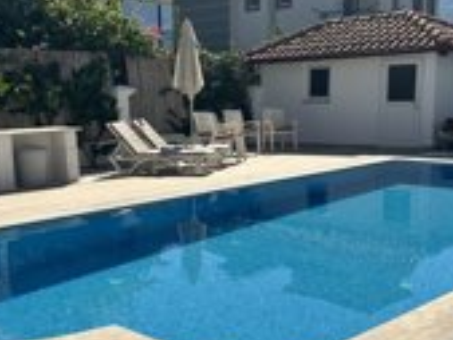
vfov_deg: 28.5
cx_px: 206
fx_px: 668
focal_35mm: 51
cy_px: 217
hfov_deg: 37.4
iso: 80
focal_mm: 6.86
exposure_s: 1/9709
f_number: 1.78
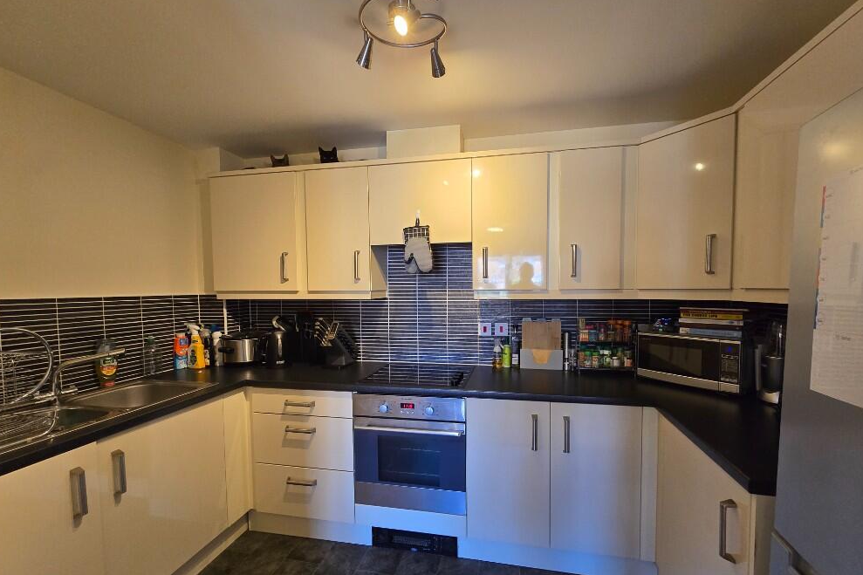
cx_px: 435
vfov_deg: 81.0
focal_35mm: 14
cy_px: 311
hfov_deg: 104.3
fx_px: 336
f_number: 2.2
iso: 200
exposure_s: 1/50
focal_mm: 2.2
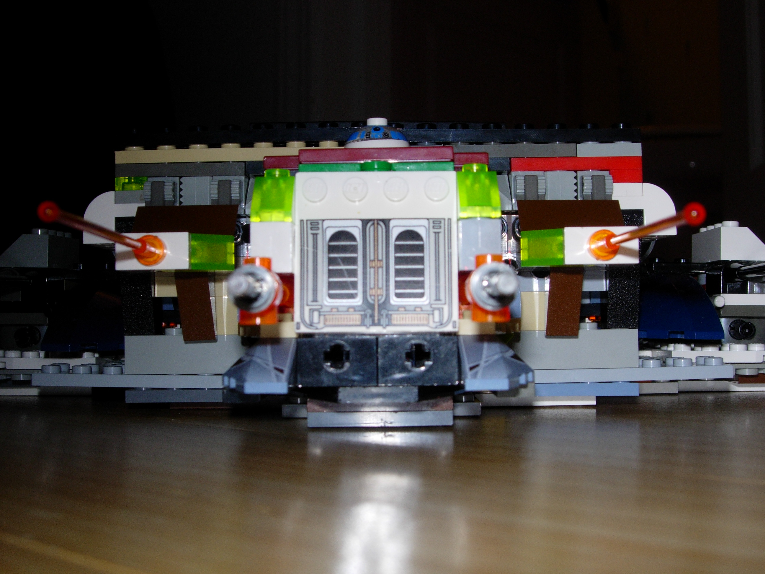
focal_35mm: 51
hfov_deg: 37.5
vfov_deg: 28.6
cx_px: 382
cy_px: 287
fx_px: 1127
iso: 79
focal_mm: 10.6
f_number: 5.4
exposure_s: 1/64
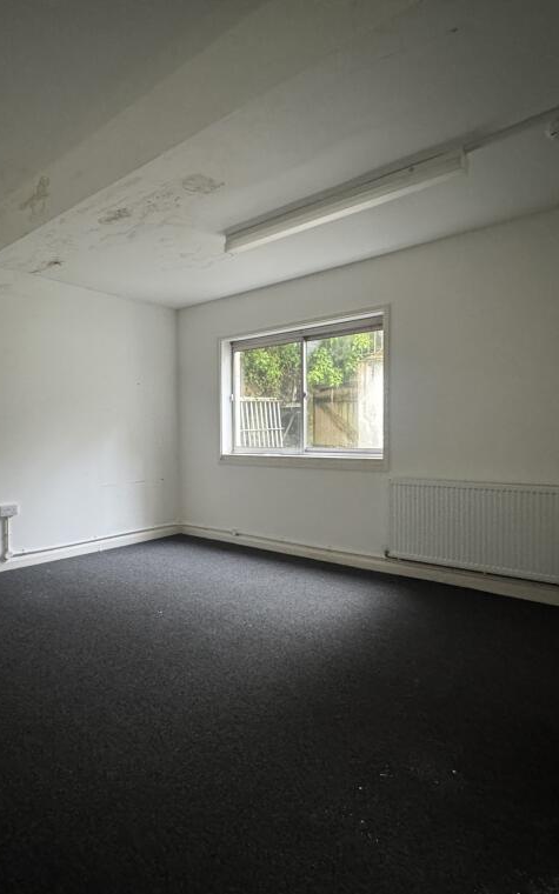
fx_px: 488
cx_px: 211
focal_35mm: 20
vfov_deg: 85.1
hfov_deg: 58.9
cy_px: 451
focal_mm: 2.22
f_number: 2.2
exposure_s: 1/50
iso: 640
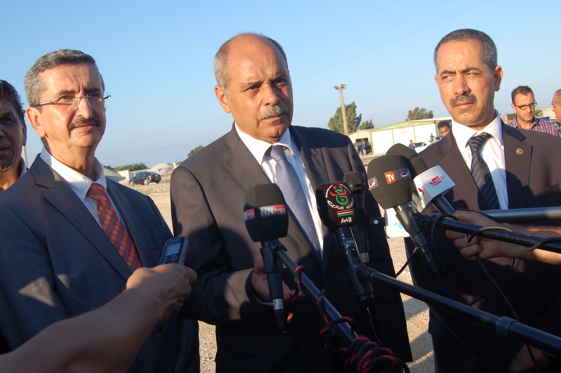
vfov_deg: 29.8
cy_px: 186
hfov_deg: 43.6
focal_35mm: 45
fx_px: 701
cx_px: 280
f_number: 7.1
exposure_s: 1/200
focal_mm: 30
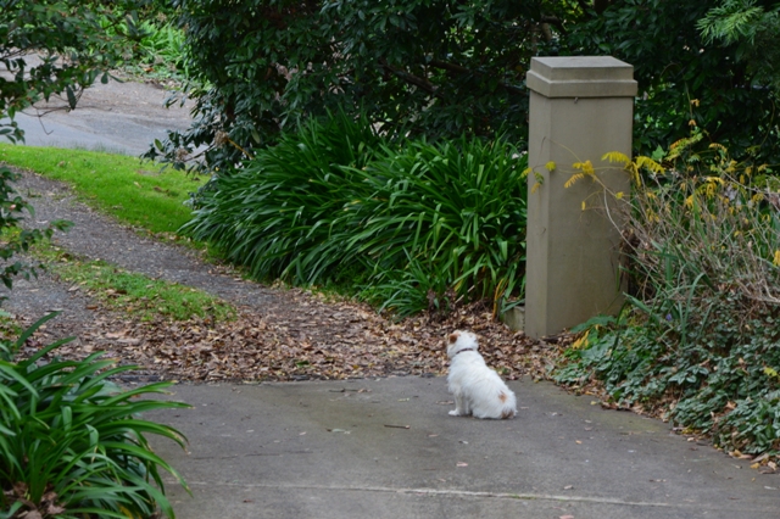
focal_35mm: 158
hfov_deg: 13.0
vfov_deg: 8.7
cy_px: 260
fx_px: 3411
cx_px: 390
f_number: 8
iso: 400
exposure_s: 1/60
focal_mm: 105
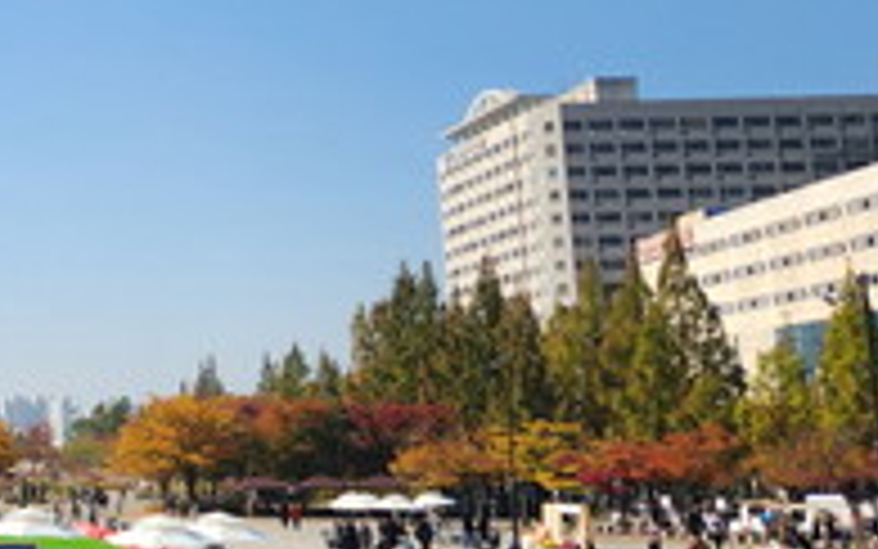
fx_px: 1795
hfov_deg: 23.8
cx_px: -293
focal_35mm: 75
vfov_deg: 17.4
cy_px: 194
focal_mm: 5.4
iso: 20
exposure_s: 1/1597
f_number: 1.8
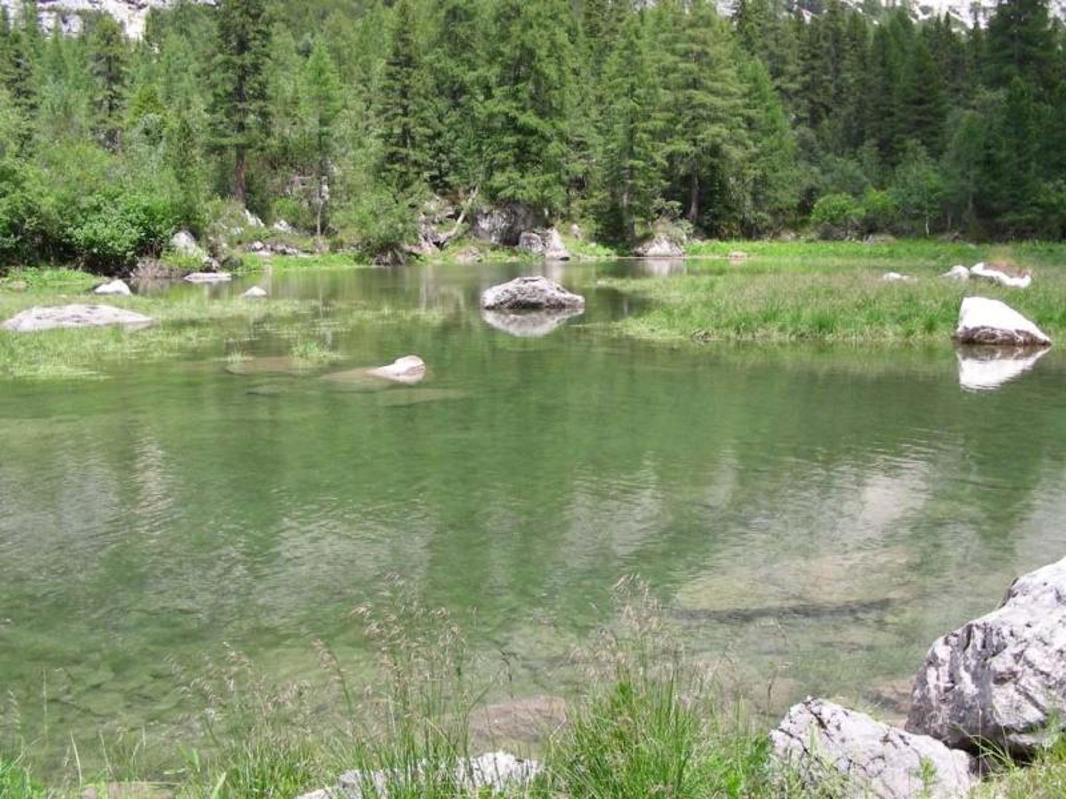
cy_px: 400
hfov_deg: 49.0
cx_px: 533
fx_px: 1170
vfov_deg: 37.7
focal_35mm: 38
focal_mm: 6.3
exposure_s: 1/232
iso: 50
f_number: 4
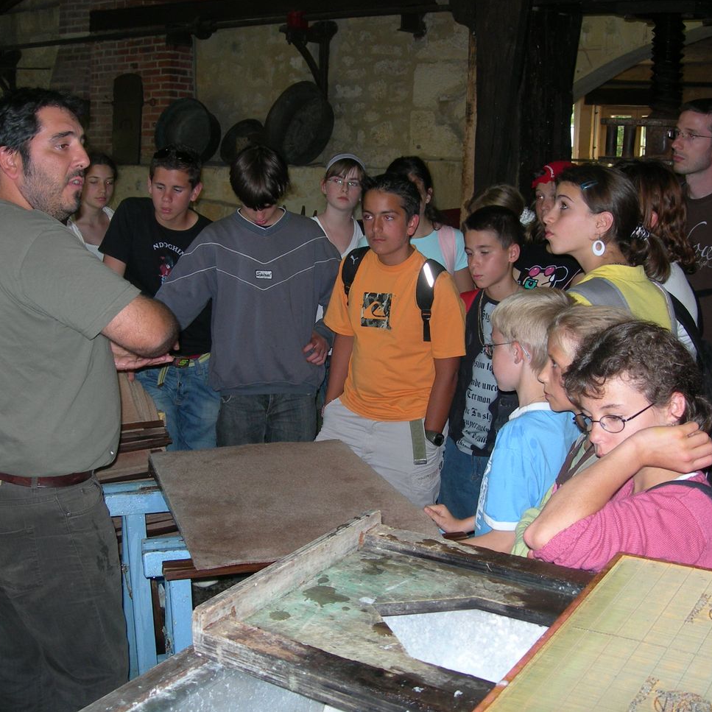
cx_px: 371
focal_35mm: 45
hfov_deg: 37.5
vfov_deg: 37.6
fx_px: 1047
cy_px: 355
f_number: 2.8
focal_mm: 7.8
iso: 71
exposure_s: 1/60.1
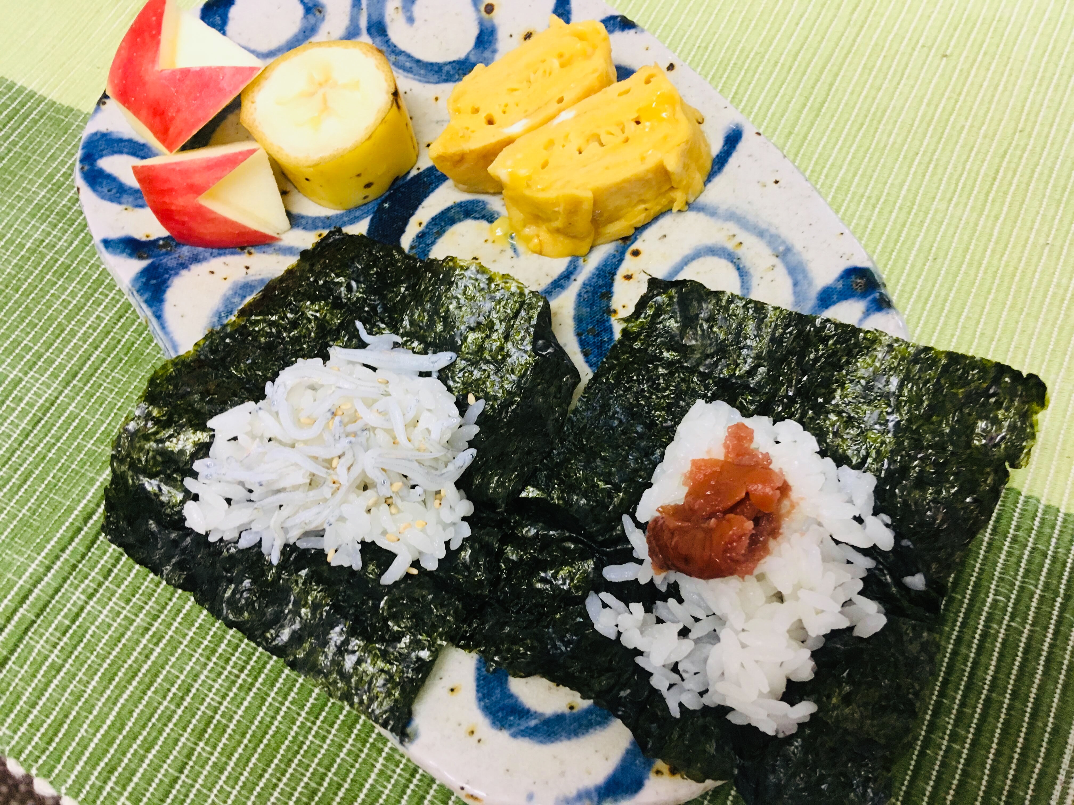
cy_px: 402
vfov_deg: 48.2
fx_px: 900
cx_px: 537
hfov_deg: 61.7
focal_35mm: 29
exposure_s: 1/30
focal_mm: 4.15
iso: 125
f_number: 2.2
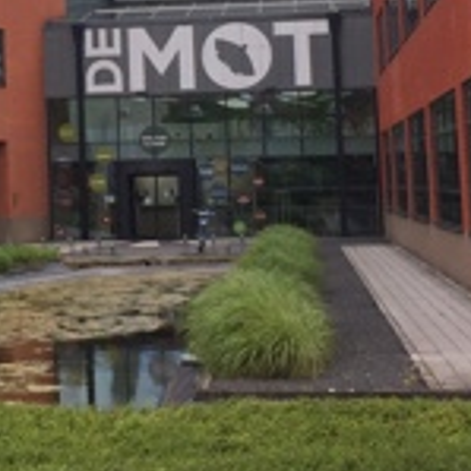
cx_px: -63
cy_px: 16
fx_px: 1693
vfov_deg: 15.6
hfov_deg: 15.4
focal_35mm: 110
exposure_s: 1/824
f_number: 2.2
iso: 32
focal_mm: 4.15
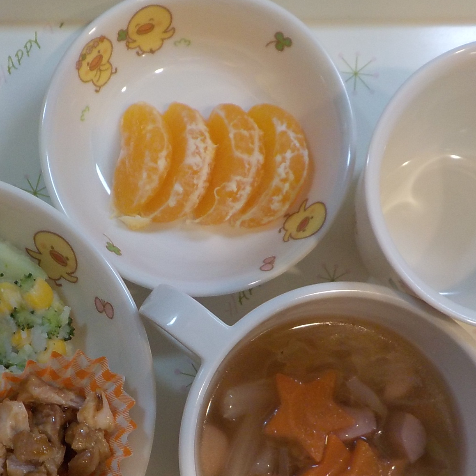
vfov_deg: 32.5
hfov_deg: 32.3
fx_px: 809
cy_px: 322
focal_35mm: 52
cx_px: 127
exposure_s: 1/30
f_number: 3.3
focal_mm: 4.1
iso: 200
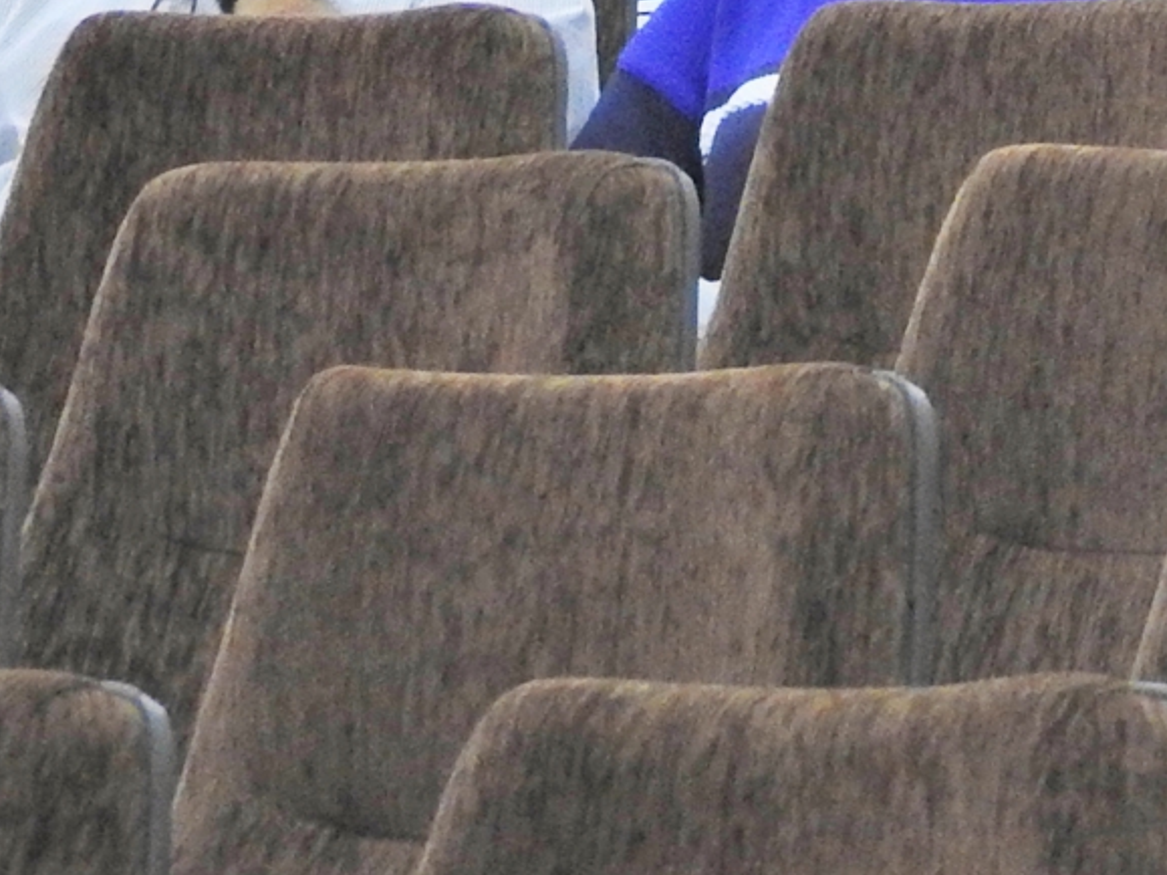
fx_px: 17190
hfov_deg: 3.9
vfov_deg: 2.9
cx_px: 701
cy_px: -633
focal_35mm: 510
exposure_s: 1/15
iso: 560
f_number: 5
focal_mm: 22.4
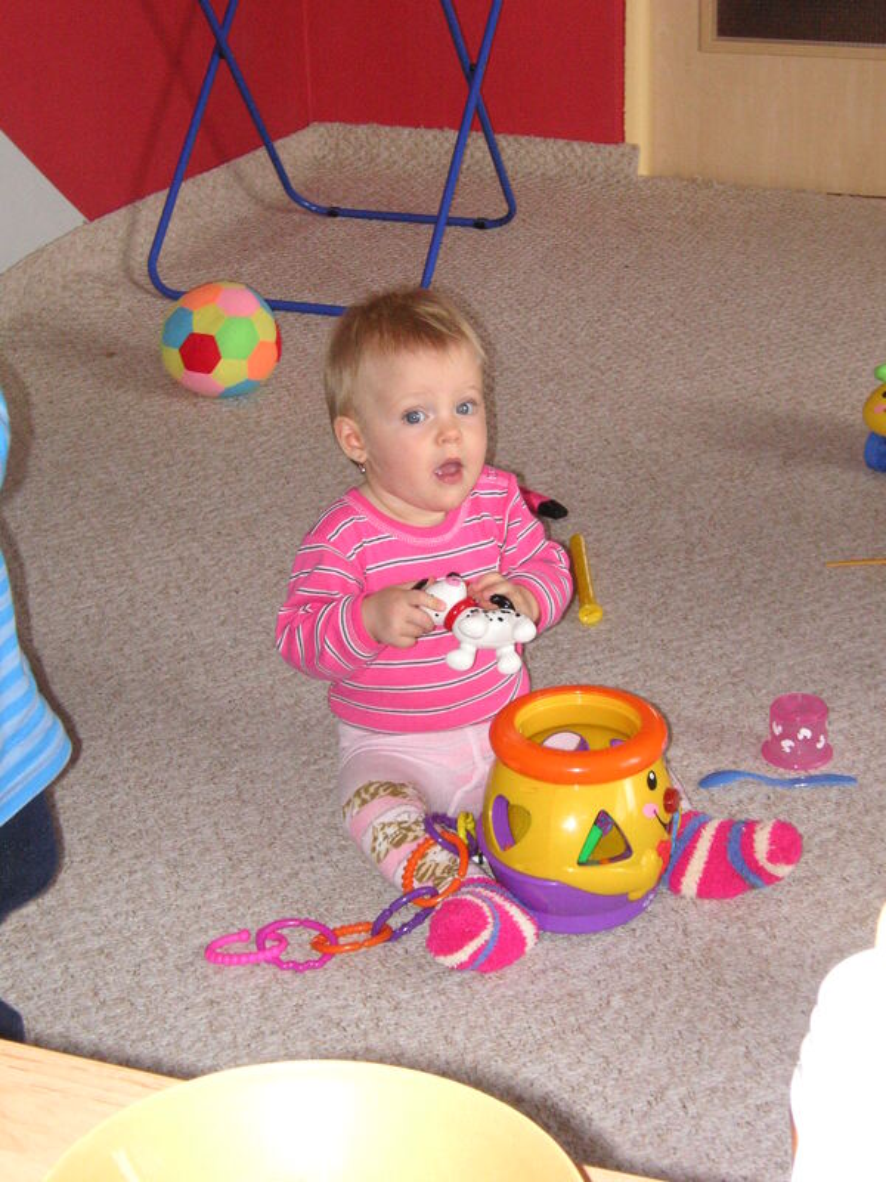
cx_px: 443
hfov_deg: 24.0
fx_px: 2082
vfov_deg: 31.7
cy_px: 591
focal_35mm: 61
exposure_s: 1/60
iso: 160
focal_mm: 10.2
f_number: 3.9
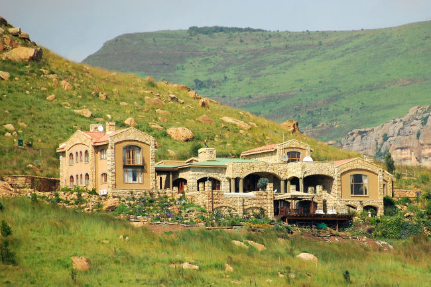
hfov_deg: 6.9
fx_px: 3588
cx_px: 216
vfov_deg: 4.6
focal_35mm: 300
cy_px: 144
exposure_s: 1/160
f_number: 5.6
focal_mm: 200
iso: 100
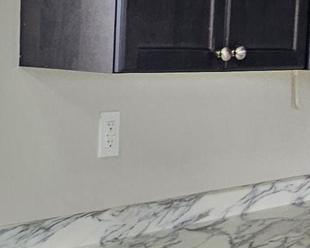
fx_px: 743
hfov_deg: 22.8
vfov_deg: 19.0
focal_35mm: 81
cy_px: 130
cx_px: 15
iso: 64
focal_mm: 2.2
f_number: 2.2
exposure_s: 1/60
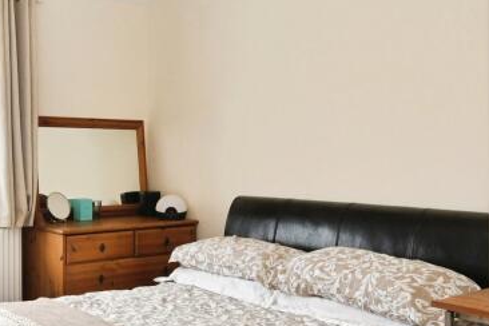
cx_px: 114
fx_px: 570
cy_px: 261
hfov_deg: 44.6
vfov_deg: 31.1
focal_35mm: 42
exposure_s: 1/60
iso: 800
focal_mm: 10
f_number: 7.1
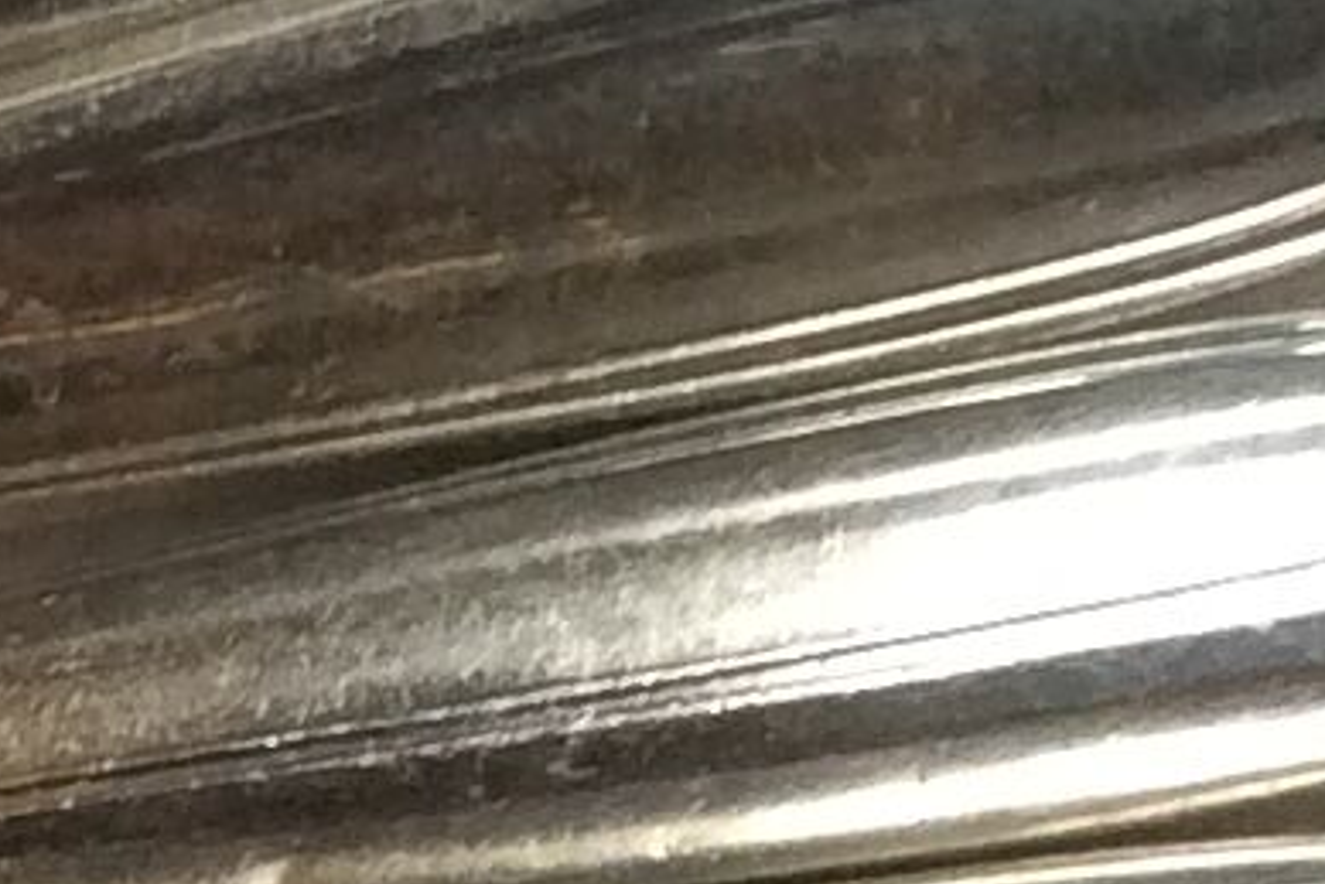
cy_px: 2314
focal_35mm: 222
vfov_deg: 5.9
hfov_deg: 8.8
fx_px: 8173
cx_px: -1202
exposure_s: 1/25
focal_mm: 3.3
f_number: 2.4
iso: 64
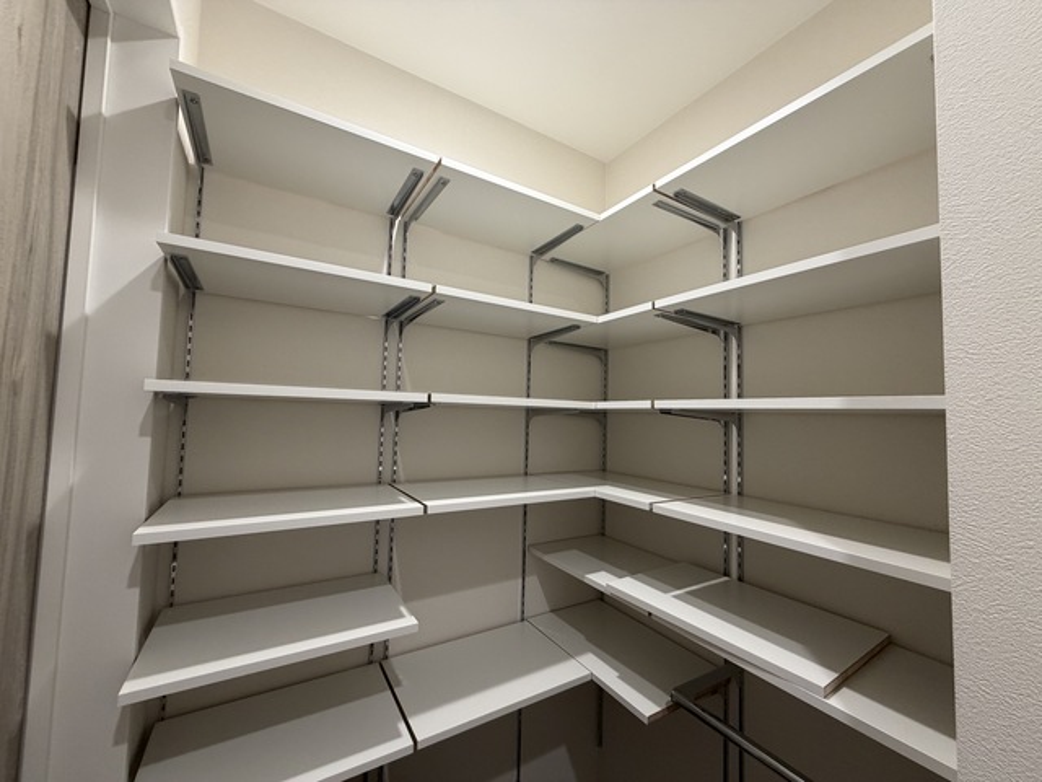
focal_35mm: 14
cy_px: 391
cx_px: 521
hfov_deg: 102.1
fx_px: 421
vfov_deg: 85.7
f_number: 2.2
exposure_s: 1/60
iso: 200
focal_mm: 2.22
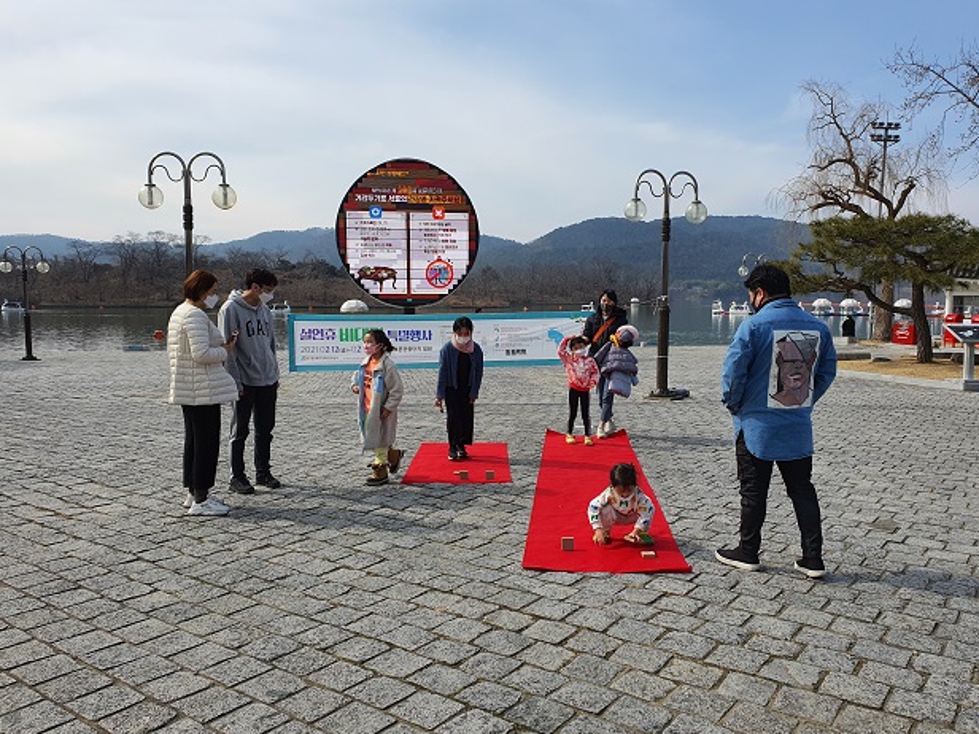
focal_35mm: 27
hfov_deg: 65.3
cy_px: 372
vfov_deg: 51.4
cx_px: 488
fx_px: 764
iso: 50
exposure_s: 1/1508
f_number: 2.4
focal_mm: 4.3
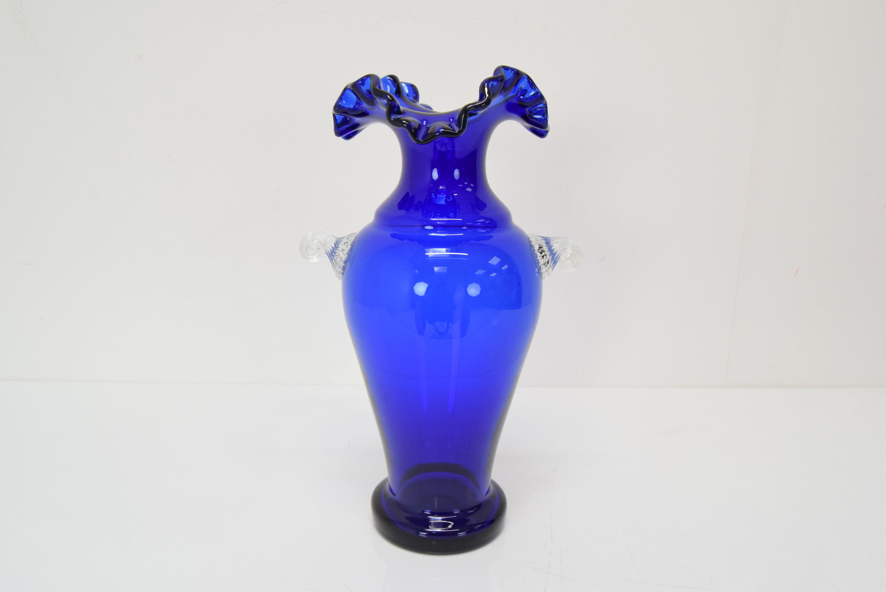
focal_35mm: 30
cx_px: 443
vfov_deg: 43.7
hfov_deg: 61.9
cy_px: 296
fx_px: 739
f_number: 7.1
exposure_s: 1/200
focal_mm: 20
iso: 1600
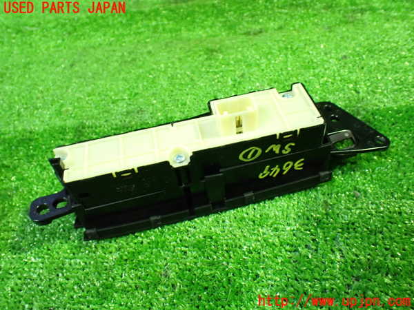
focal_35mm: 30
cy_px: 155
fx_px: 359
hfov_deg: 60.0
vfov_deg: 46.8
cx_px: 207
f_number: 2.3
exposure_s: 1/30
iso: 800
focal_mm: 5.4
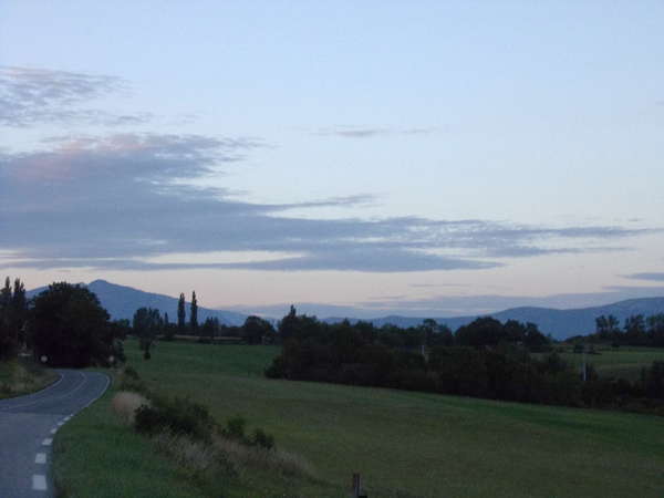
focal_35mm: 82
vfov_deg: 18.0
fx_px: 1573
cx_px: 332
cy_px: 249
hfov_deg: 23.8
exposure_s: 1/200
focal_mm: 11.6
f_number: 4.8
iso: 200
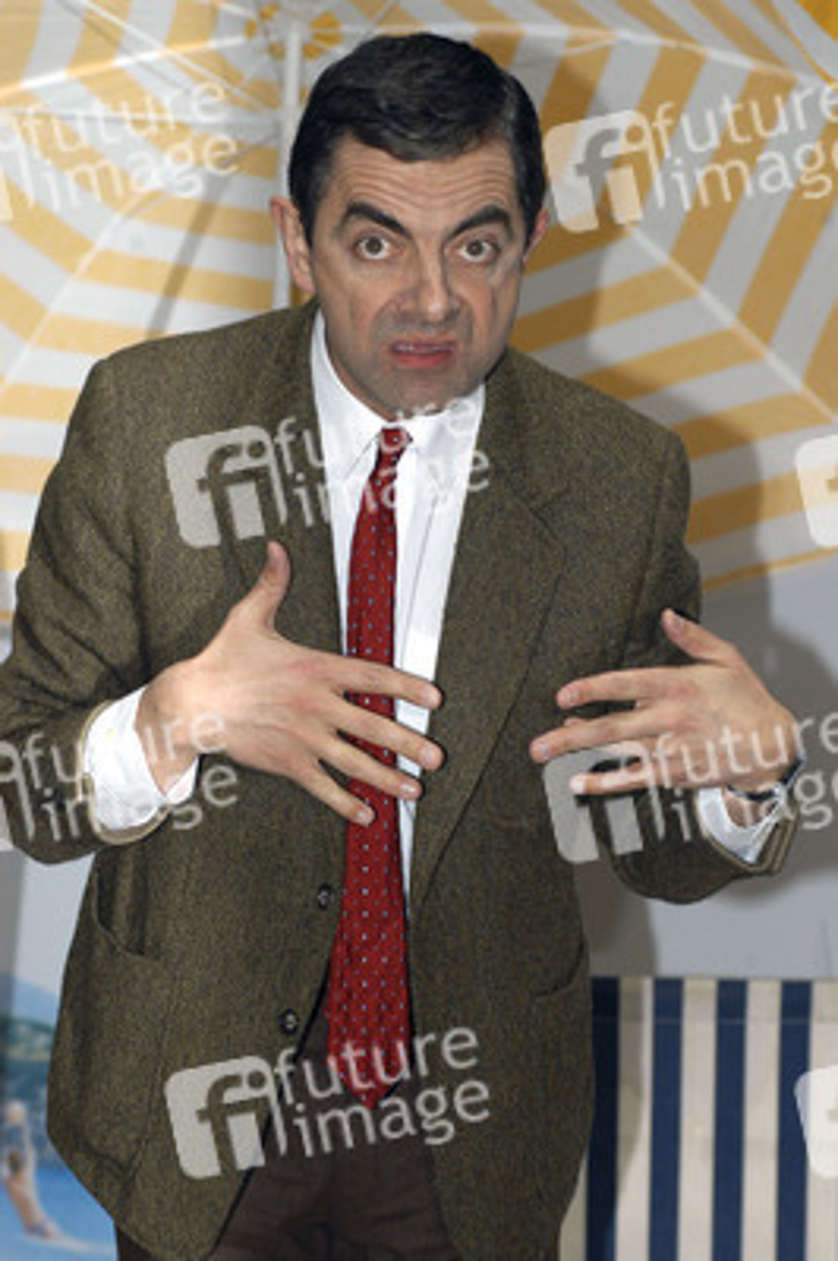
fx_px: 4512
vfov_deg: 15.9
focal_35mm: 129
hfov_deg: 10.6
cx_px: 419
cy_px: 630
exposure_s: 1/100
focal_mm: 86
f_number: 5
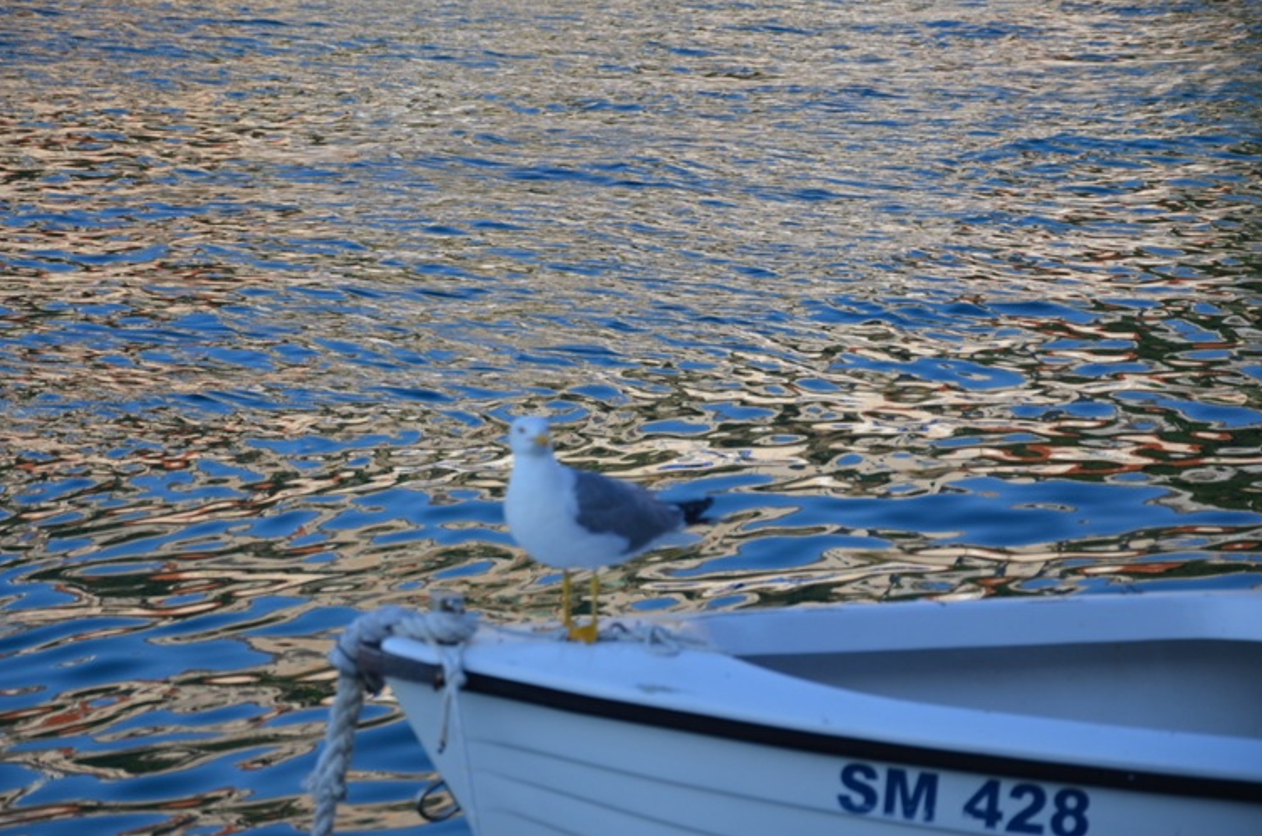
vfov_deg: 8.2
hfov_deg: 12.3
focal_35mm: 168
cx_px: 608
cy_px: 443
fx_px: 5860
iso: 200
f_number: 6.3
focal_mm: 105
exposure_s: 1/160
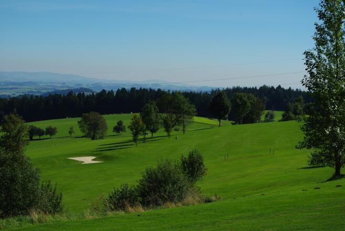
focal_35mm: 75
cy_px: 116
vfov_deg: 18.2
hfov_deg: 27.0
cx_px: 172
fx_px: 719
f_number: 8
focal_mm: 50
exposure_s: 1/250
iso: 100
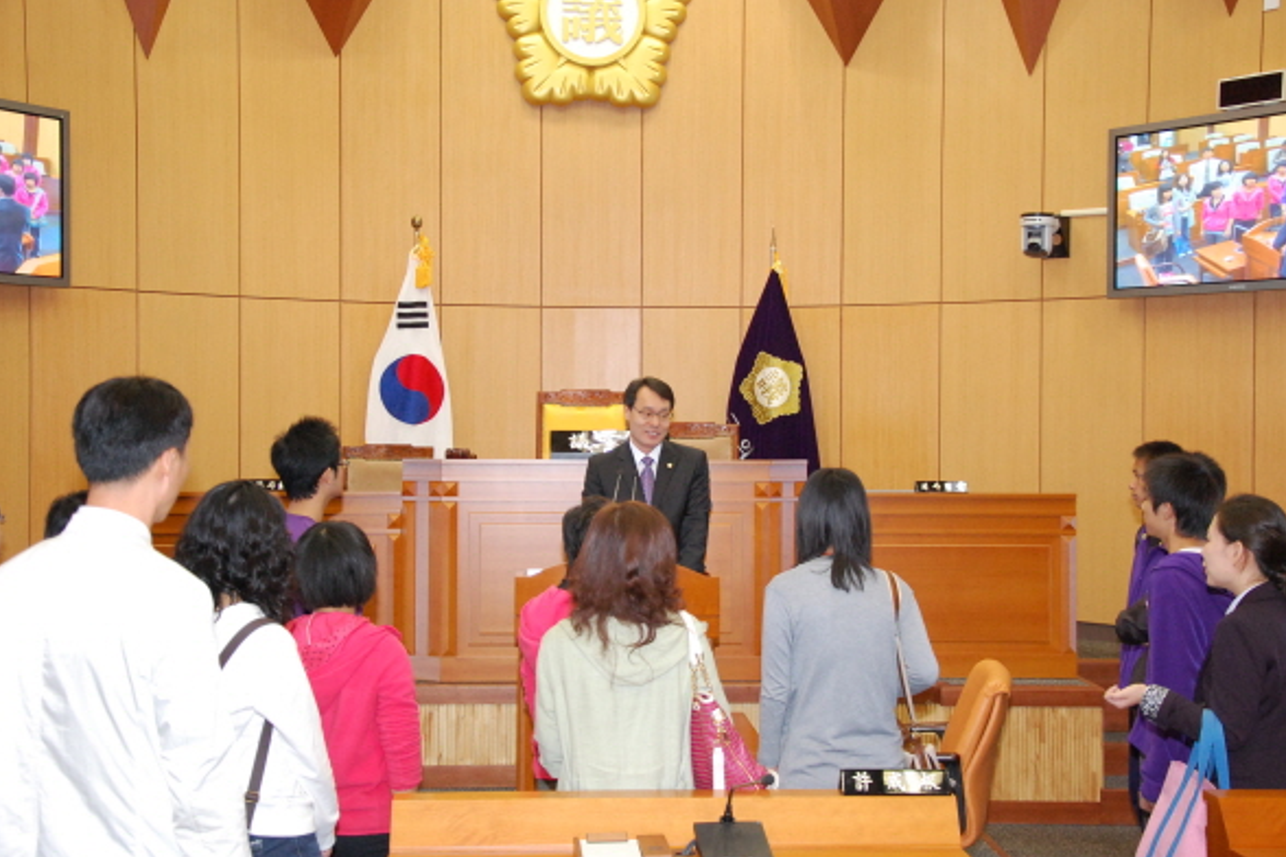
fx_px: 1857
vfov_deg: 26.0
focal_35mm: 52
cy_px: 431
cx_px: 639
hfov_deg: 38.2
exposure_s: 1/60
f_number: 4.5
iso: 1600
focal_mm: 34
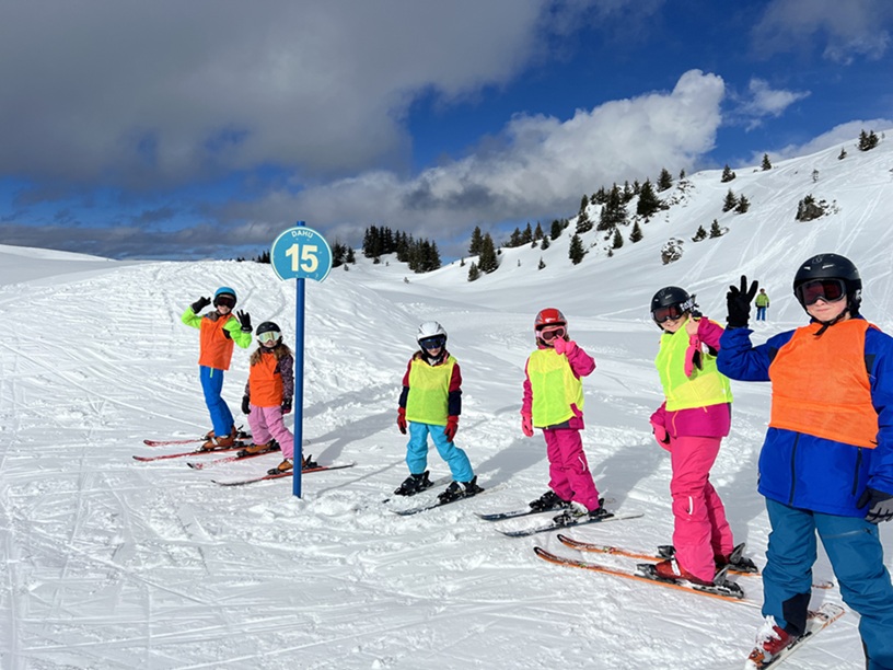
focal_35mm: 26
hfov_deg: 67.3
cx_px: 446
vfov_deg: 53.1
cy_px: 335
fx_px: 671
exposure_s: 1/16393
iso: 40
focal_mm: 5.7
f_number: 1.5
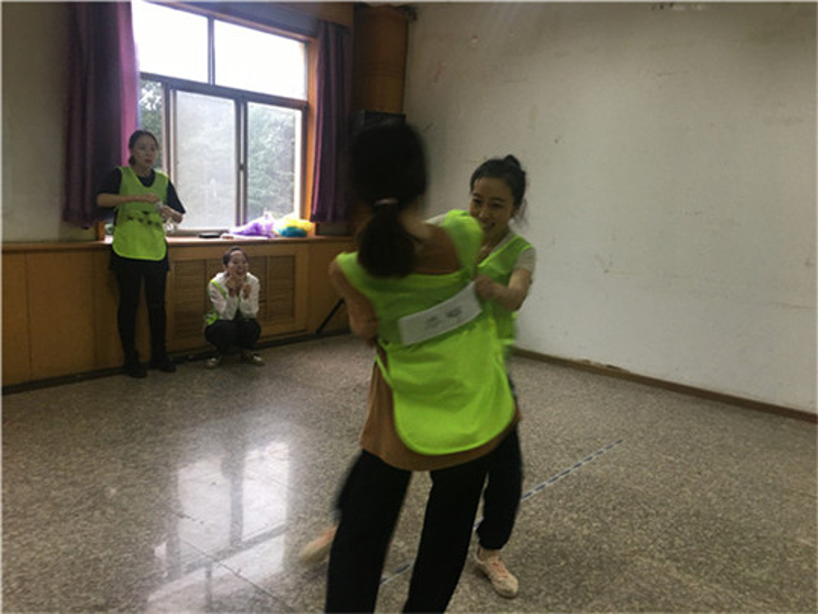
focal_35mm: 29
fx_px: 685
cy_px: 307
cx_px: 409
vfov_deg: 48.2
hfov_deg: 61.7
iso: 50
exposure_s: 1/17
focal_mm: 4.15
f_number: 2.2
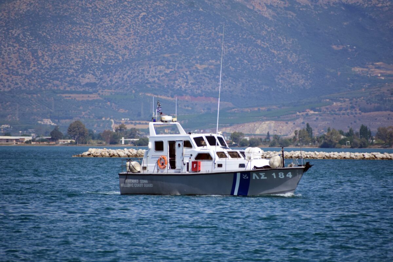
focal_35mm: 450
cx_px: 196
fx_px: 4912
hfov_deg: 4.6
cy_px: 131
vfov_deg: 3.1
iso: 500
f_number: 6.3
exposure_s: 1/2500
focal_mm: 300
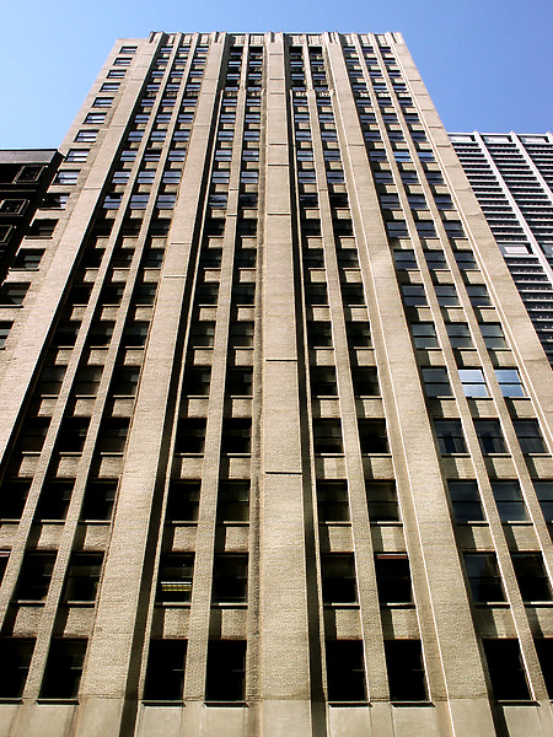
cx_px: 276
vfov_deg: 52.6
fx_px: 746
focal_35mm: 35
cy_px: 368
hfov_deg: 40.7
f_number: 6.7
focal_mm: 7.18
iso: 64
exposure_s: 1/125
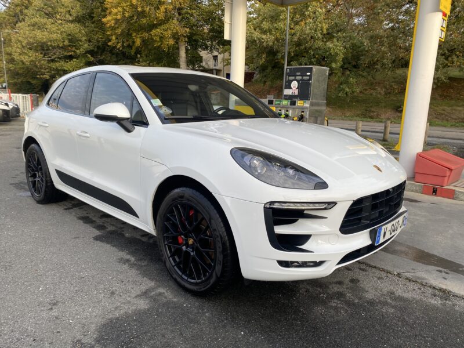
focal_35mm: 26
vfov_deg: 53.1
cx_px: 232
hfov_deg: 67.3
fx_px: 349
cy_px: 174
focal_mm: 4.25
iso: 32
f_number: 1.8
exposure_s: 1/463
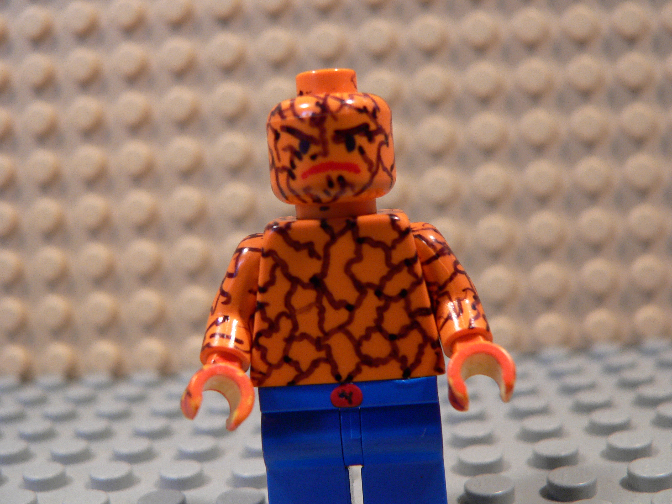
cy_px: 252
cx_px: 336
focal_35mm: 40
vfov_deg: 36.0
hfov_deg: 46.8
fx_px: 777
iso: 200
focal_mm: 6.7
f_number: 2.8
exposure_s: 1/60
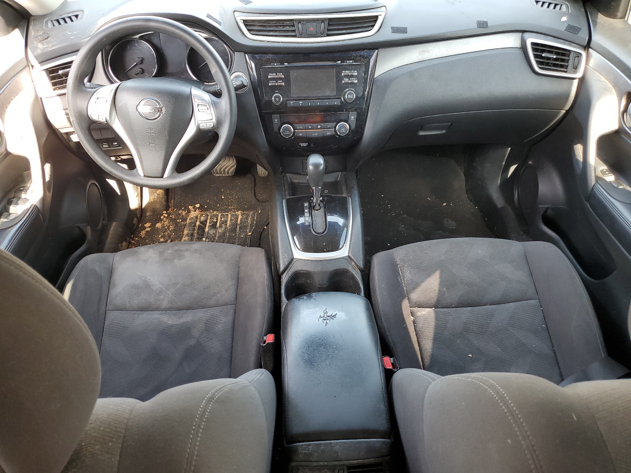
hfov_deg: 67.3
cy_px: 236
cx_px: 316
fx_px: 474
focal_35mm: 26
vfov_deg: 53.1
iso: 67
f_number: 1.5
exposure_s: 1/60.2
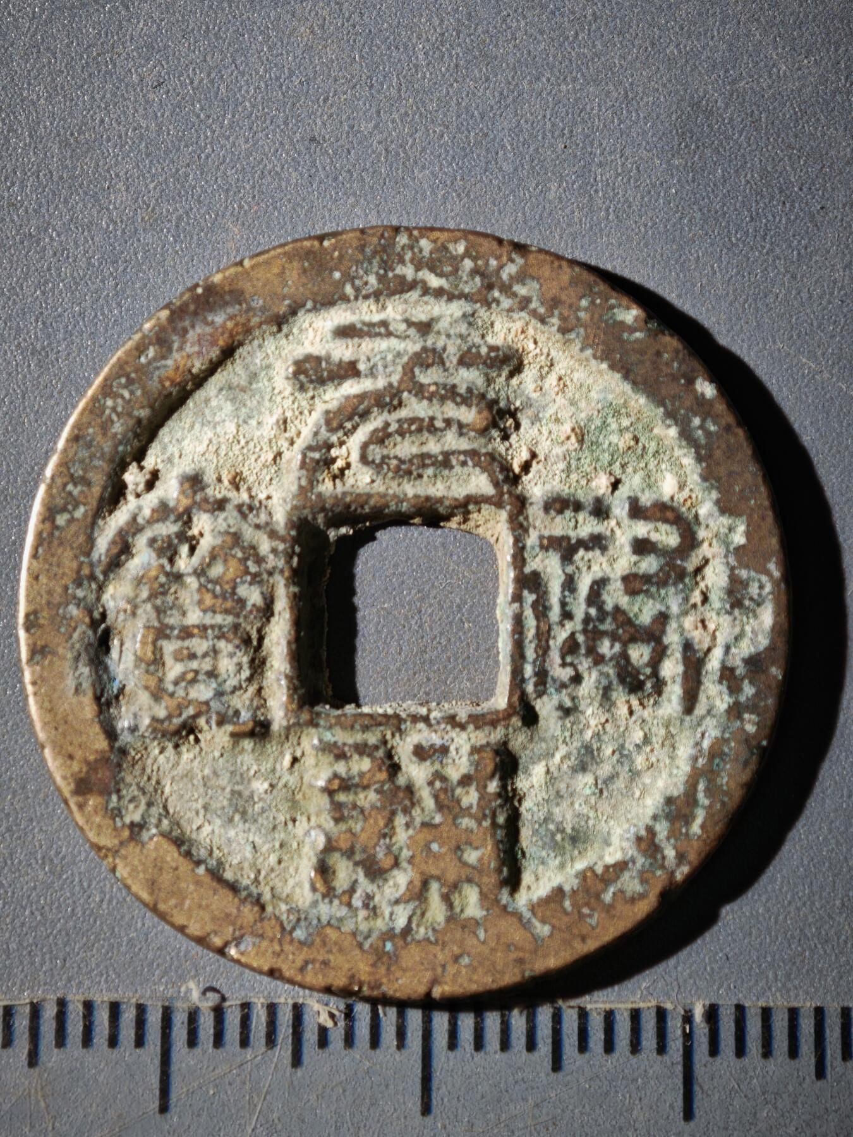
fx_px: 2891
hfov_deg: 16.8
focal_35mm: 88
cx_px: 426
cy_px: 568
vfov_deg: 22.3
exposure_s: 1/100
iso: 160
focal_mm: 9
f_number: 2
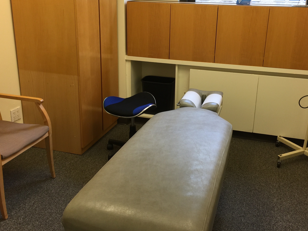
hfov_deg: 51.3
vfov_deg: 39.5
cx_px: 163
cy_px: 94
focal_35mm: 36
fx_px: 320
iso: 32
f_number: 2.2
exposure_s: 1/30
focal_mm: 4.15
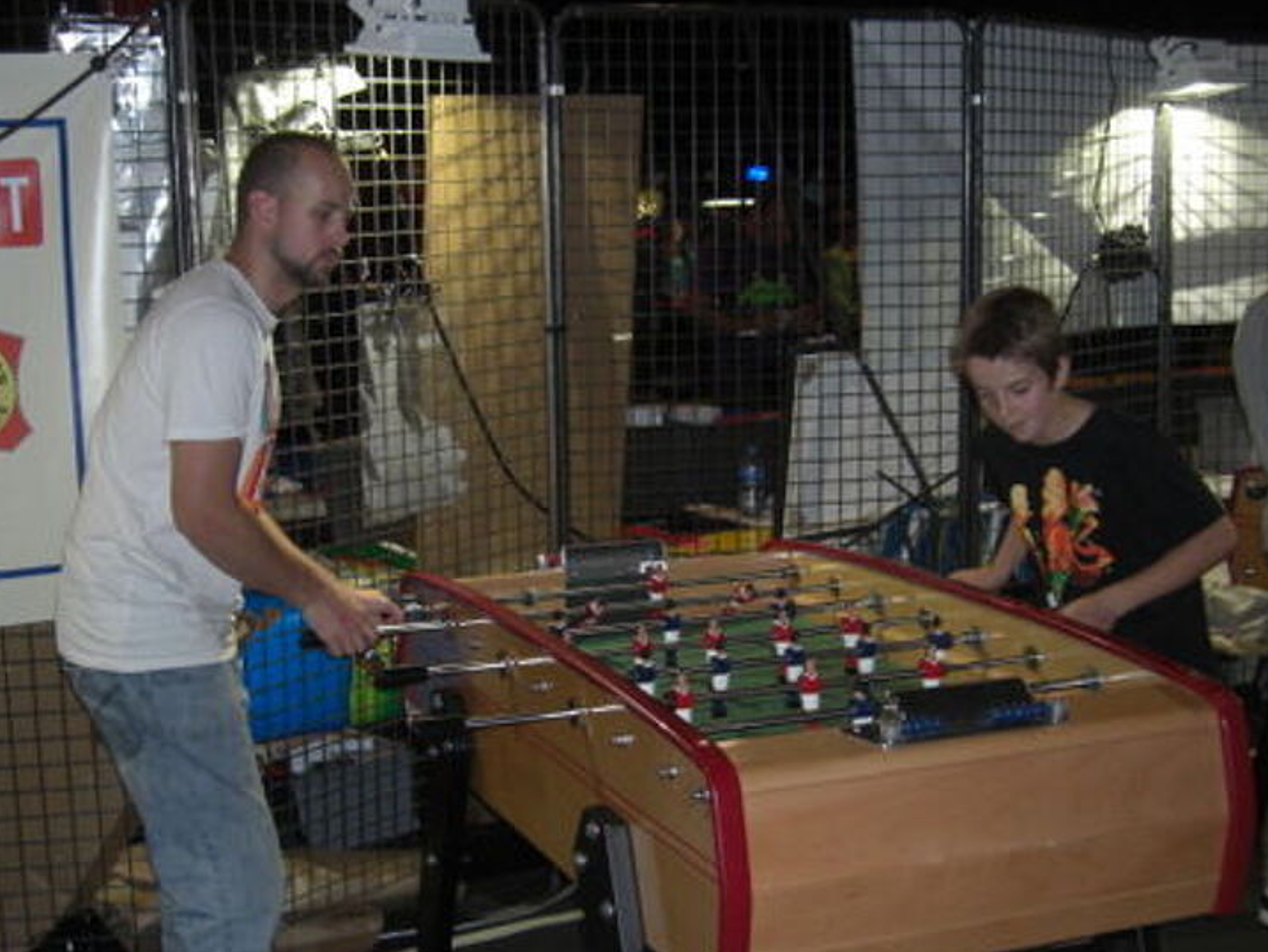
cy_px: 534
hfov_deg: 36.2
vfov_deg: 27.5
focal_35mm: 53
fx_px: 1942
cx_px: 621
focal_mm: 7.9
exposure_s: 1/60
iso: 200
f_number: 2.8
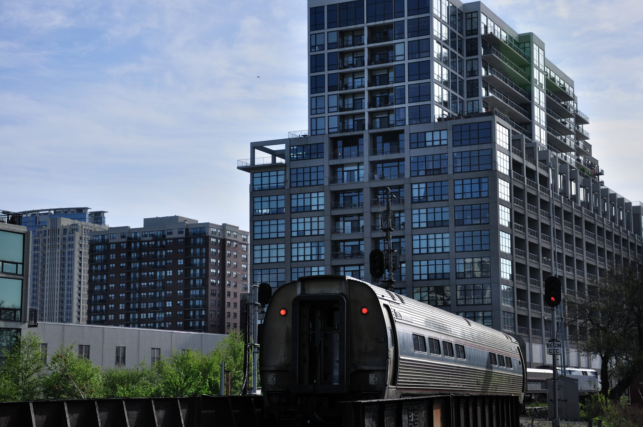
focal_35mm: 71
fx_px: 1258
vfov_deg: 19.3
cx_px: 335
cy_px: 214
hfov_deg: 28.7
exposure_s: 1/400
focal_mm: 45
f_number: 4.8
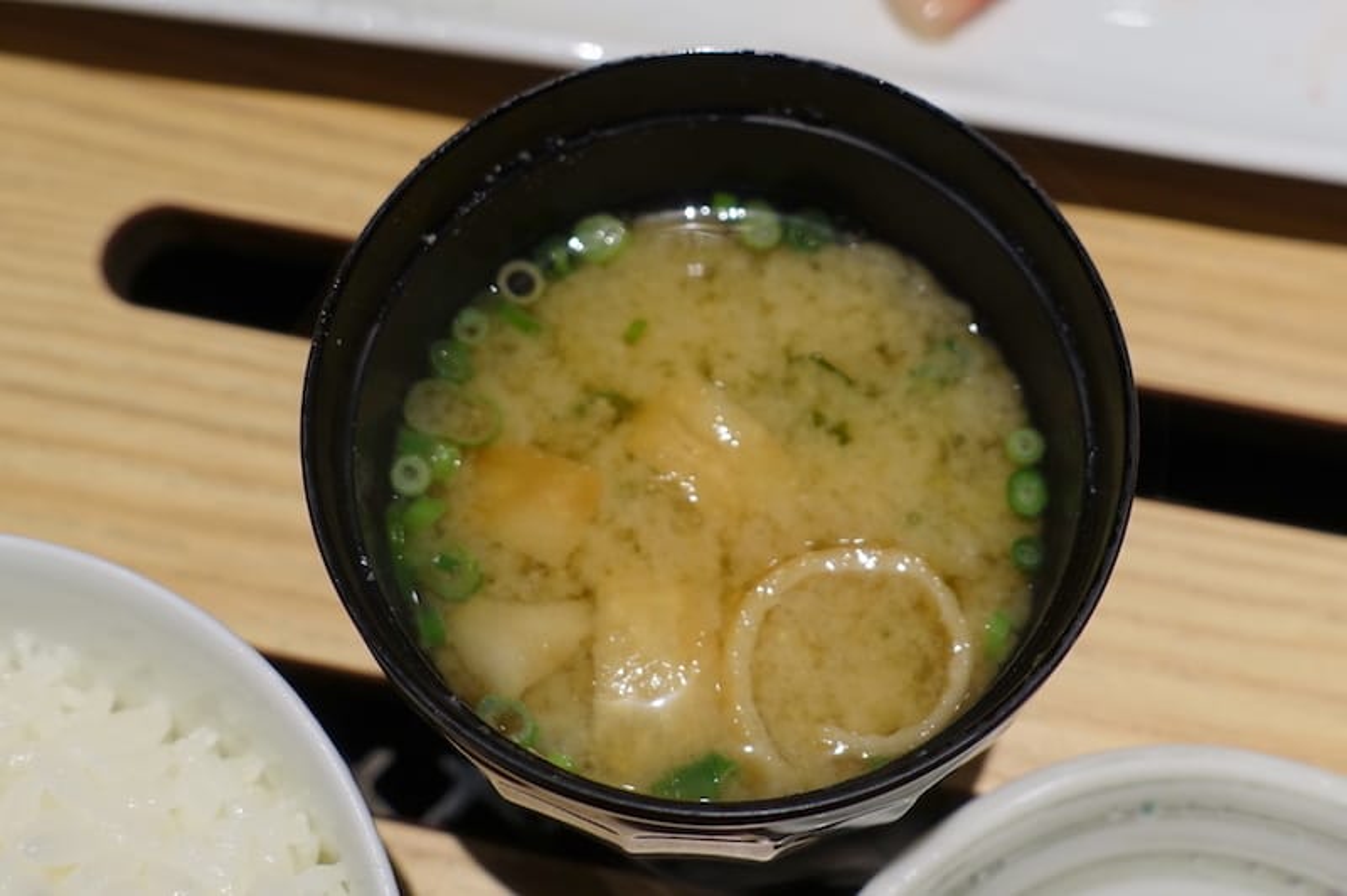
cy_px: 448
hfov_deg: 58.8
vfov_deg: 41.0
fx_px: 1196
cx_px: 674
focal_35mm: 32
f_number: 2.8
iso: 125
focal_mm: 11.56
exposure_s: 1/50
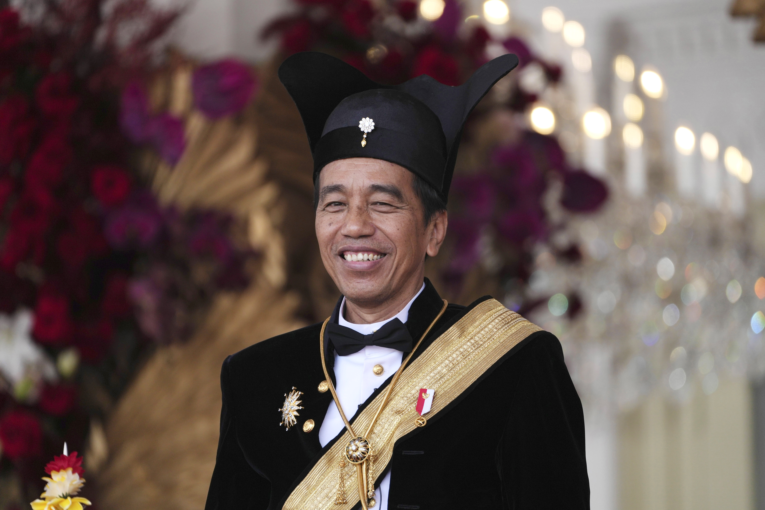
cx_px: 382
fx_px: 7862
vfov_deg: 3.7
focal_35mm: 370
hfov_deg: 5.6
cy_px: 255
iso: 400
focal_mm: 370
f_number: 5.6
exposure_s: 1/640
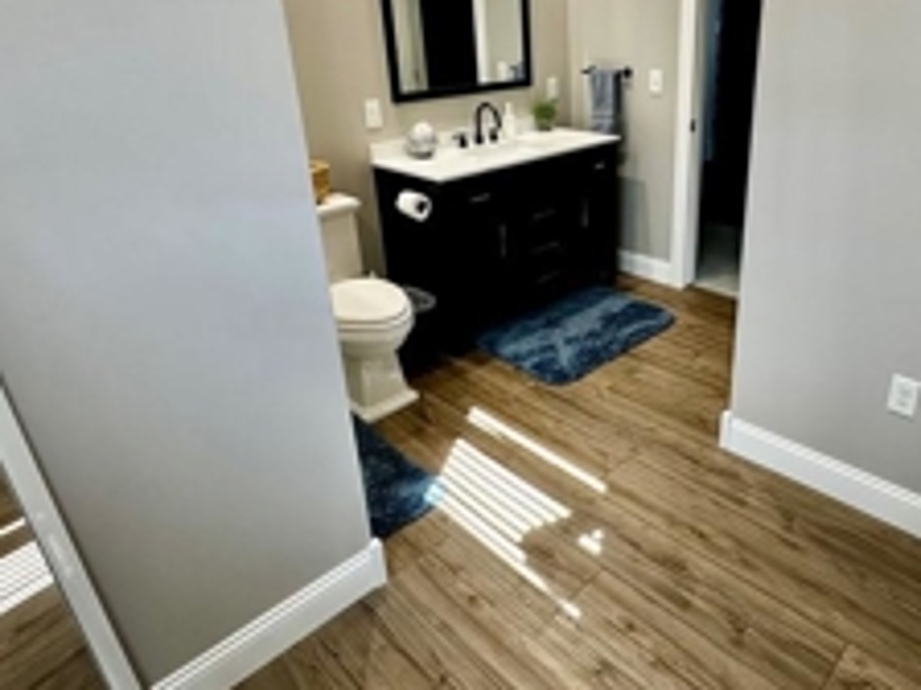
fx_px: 665
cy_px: 267
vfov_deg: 54.4
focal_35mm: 25
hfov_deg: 68.5
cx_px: 567
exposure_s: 1/120
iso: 250
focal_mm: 2.22
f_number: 2.2
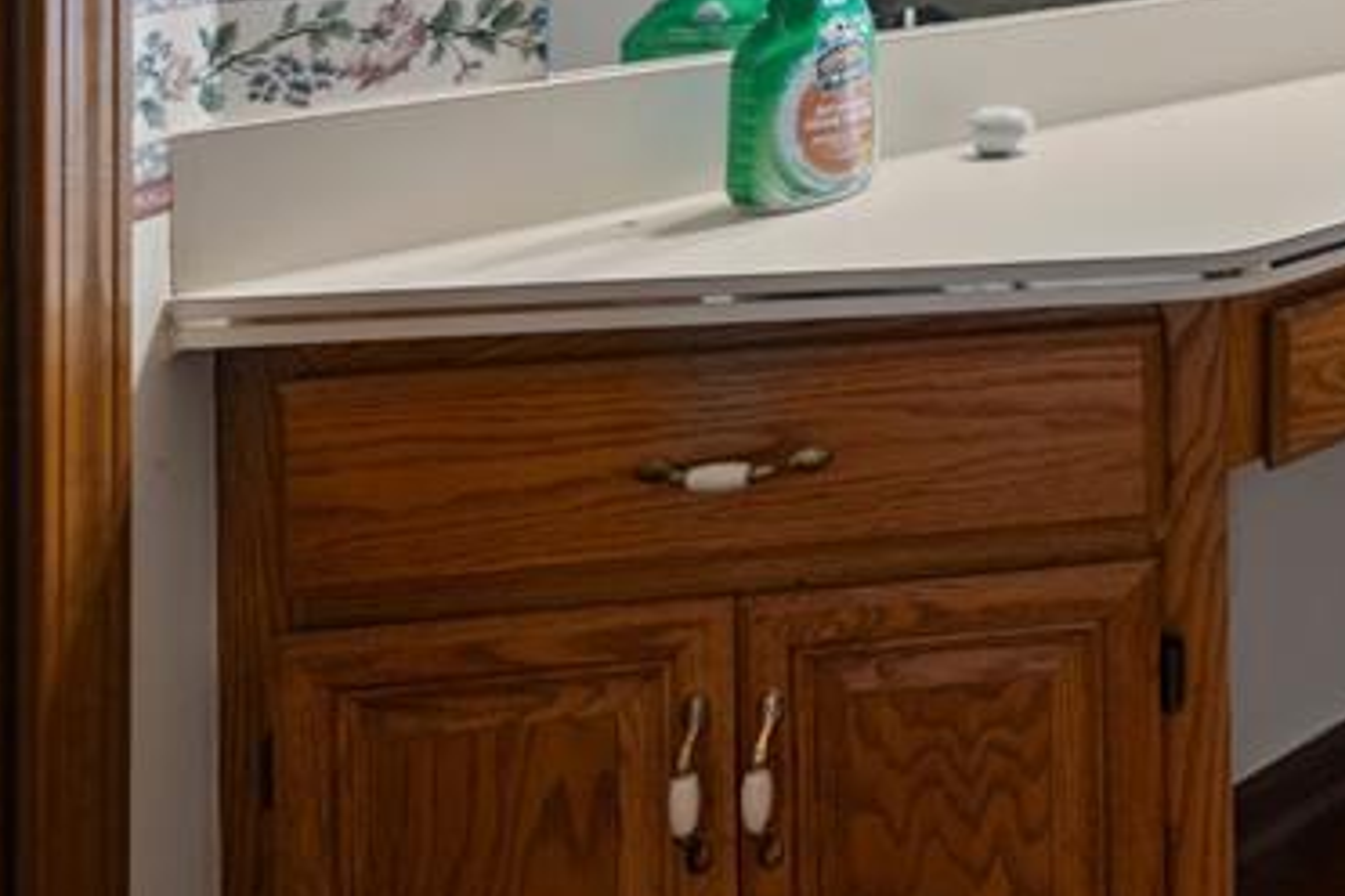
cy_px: -224
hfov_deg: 32.2
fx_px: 1644
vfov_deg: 26.5
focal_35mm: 44
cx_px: 1797
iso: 400
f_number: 8
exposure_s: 1/5
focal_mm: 16
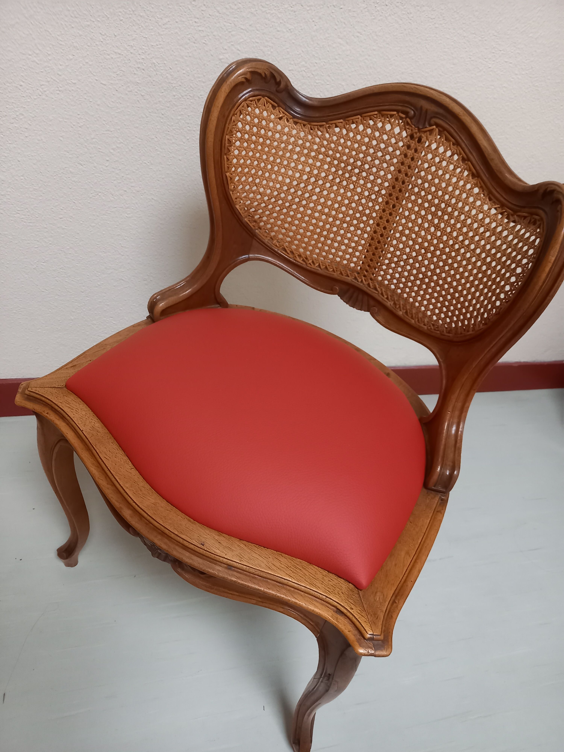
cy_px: 376
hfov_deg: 54.9
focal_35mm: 25
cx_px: 282
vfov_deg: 69.4
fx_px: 543
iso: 500
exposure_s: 1/25
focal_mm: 4.65
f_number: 1.8
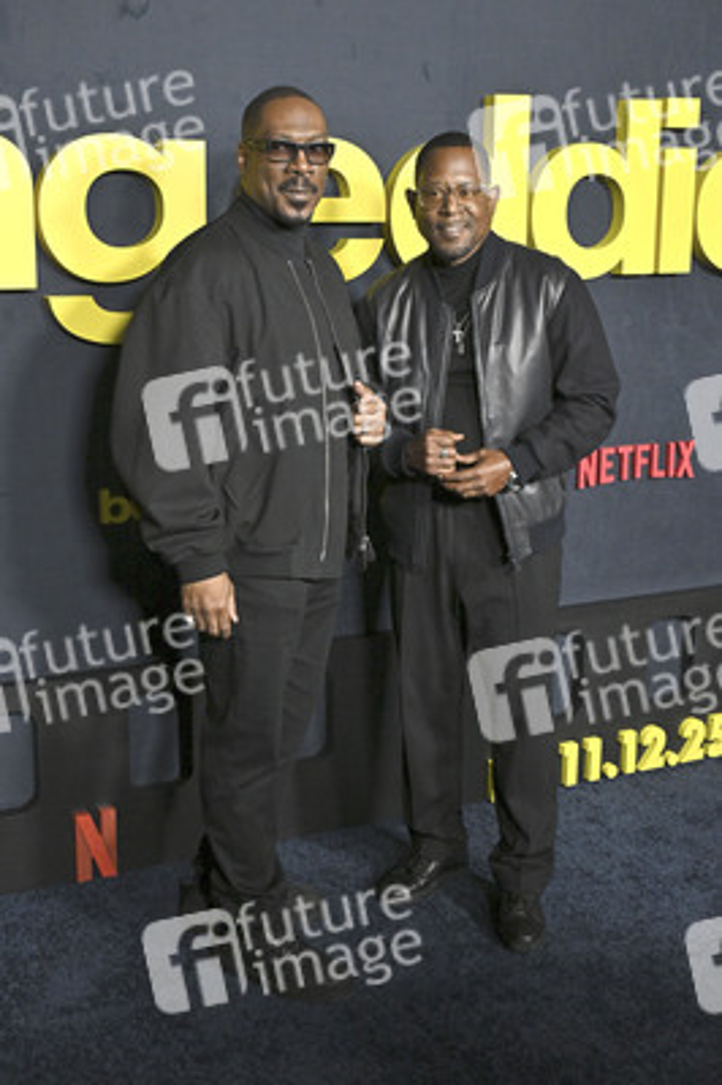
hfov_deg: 34.2
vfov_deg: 49.6
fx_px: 1175
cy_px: 542
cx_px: 361
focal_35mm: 39
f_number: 5.6
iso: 2500
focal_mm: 39
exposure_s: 1/320
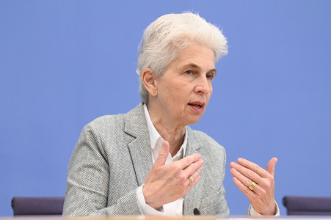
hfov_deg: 17.1
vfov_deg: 11.4
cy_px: 110
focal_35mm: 120
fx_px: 1102
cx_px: 166
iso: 3200
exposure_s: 1/800
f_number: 4.5
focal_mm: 120
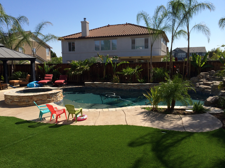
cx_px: 112
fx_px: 195
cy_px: 84
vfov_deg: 46.8
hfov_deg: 60.0
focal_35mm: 30
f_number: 2.2
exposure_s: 1/2415
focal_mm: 4.12
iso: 32
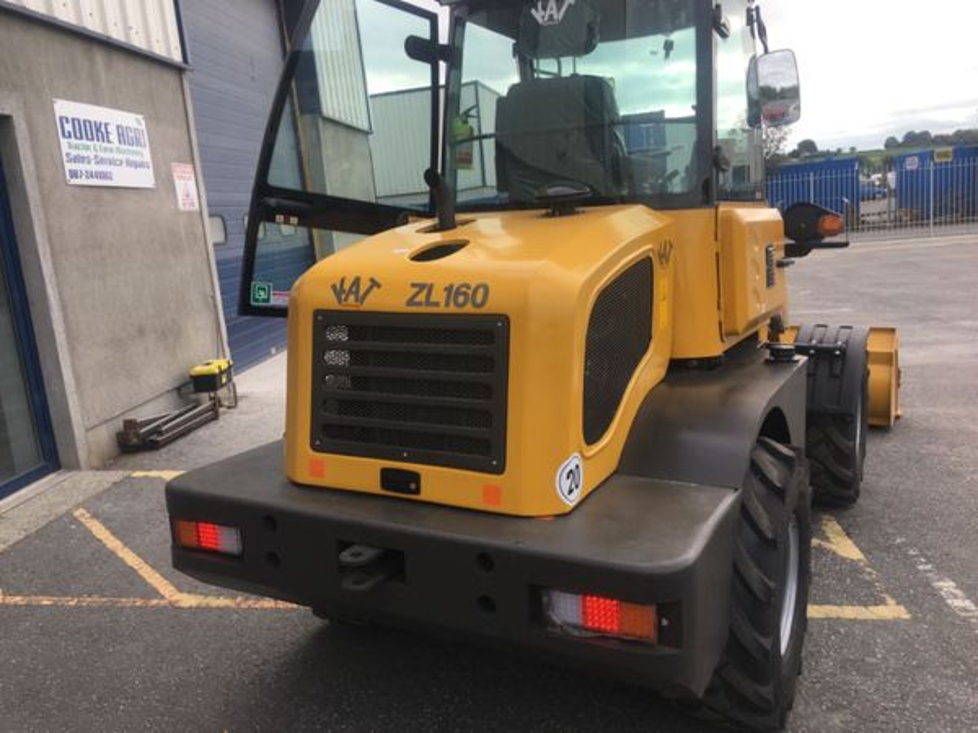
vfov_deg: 48.2
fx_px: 819
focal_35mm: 29
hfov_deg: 61.7
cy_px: 366
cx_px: 489
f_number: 2.2
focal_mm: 4.15
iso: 25
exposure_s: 1/420
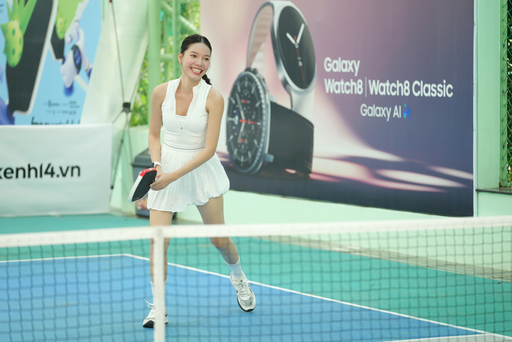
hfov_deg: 14.5
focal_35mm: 142
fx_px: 2019
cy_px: 171
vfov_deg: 9.7
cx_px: 256
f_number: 2.8
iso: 2000
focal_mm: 142
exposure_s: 1/640
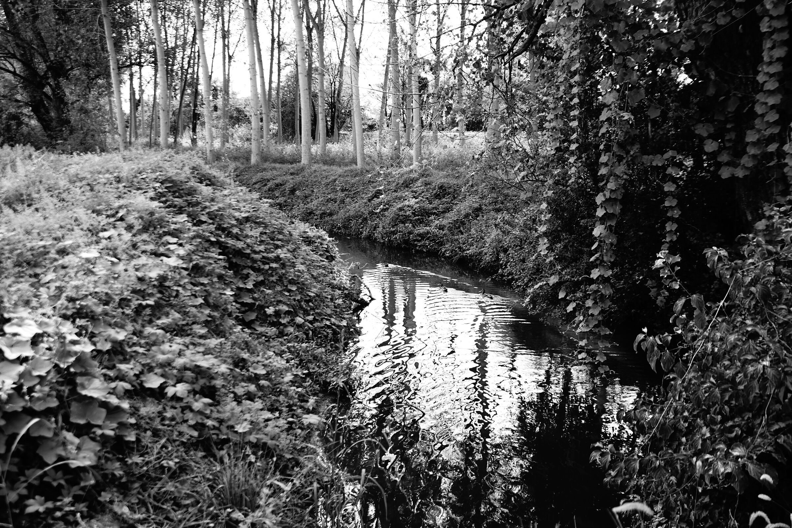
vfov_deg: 37.9
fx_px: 770
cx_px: 396
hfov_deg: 54.4
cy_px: 264
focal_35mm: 35
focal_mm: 35
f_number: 4
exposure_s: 1/125
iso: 64
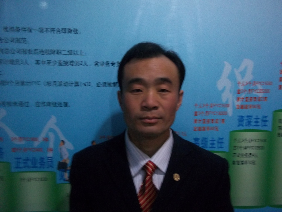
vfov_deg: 39.7
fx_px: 293
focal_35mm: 36
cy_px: 106
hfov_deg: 51.4
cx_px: 141
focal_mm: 6.5
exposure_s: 1/8
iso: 320
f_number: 3.1
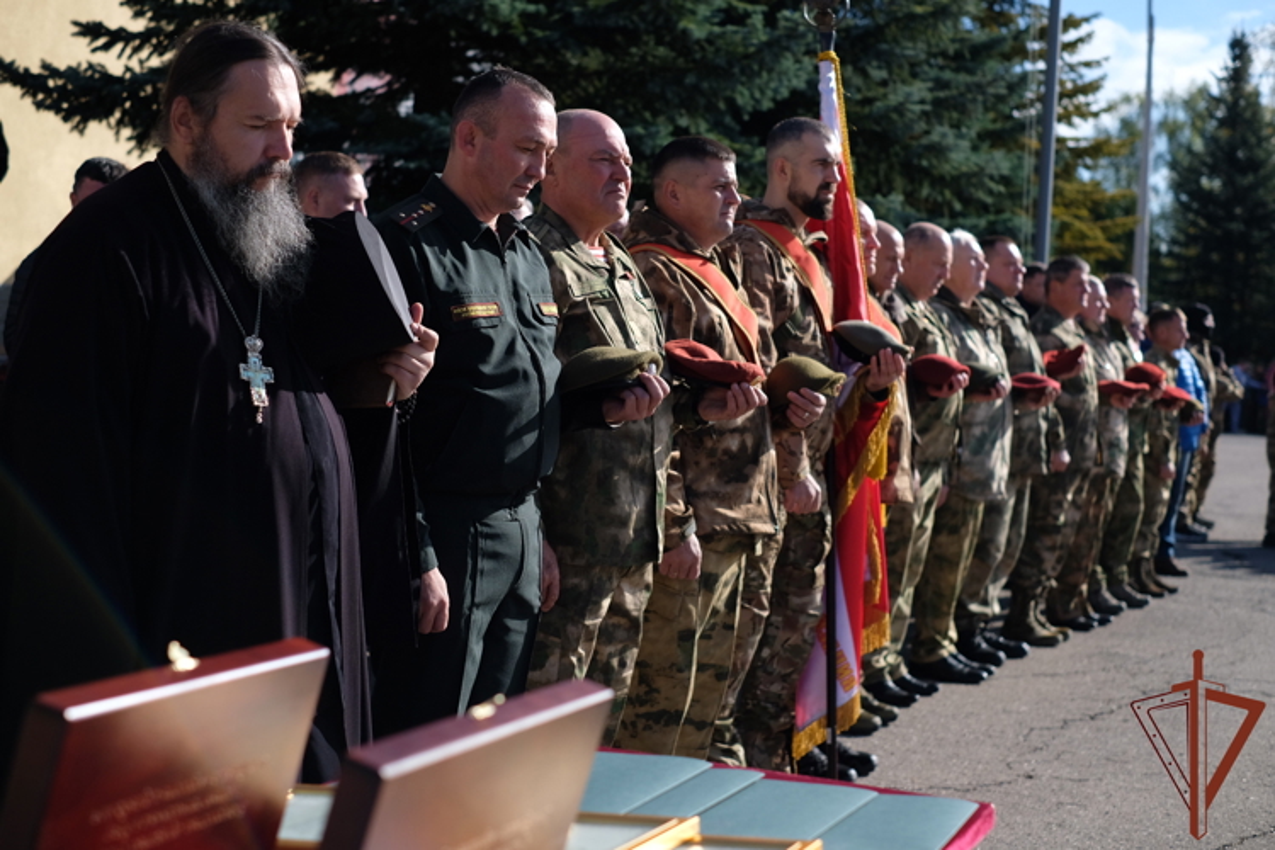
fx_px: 1877
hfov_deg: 37.5
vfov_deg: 25.5
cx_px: 638
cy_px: 425
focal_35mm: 53
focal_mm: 35
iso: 320
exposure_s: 1/4000
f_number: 2.8
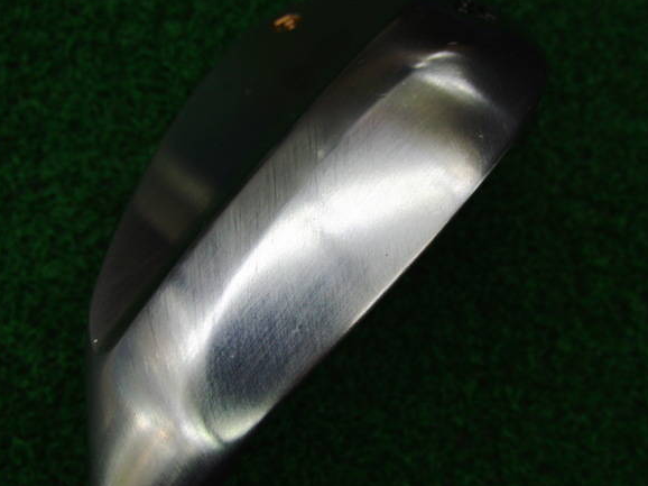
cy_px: 239
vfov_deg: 35.1
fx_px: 767
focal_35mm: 41
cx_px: 349
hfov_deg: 45.8
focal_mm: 6.42
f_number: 3.6
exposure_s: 1/80
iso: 160
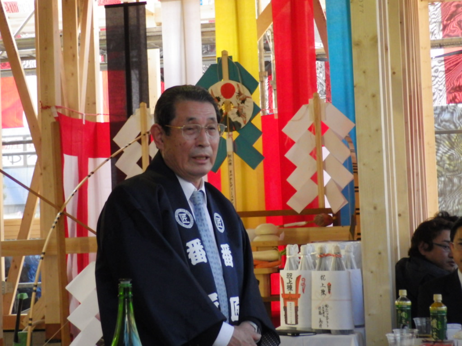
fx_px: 1081
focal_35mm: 81
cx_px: 231
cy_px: 173
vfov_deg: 18.2
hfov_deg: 24.1
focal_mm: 14.4
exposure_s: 1/100
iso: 1250
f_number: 4.4
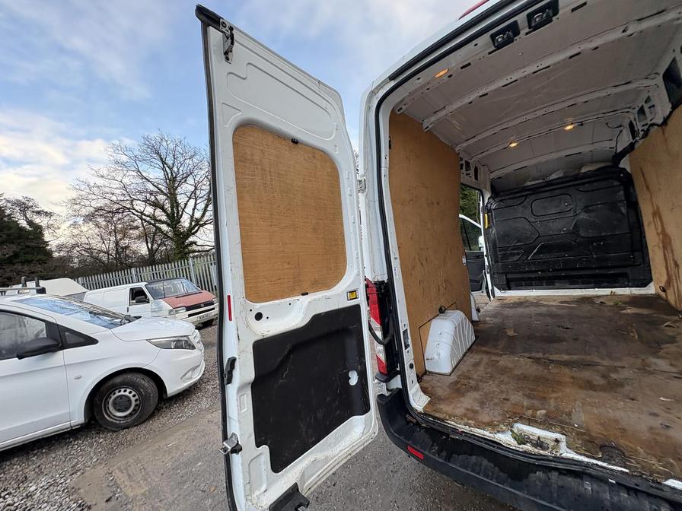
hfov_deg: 102.1
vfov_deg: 85.7
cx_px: 341
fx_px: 276
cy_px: 256
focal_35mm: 14
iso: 50
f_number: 2.2
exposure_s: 1/130
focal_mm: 2.22
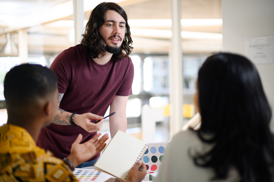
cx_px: 137
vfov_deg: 27.0
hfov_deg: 39.6
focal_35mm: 50
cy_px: 91
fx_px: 380
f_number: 1.4
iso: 200
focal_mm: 50
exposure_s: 1/320
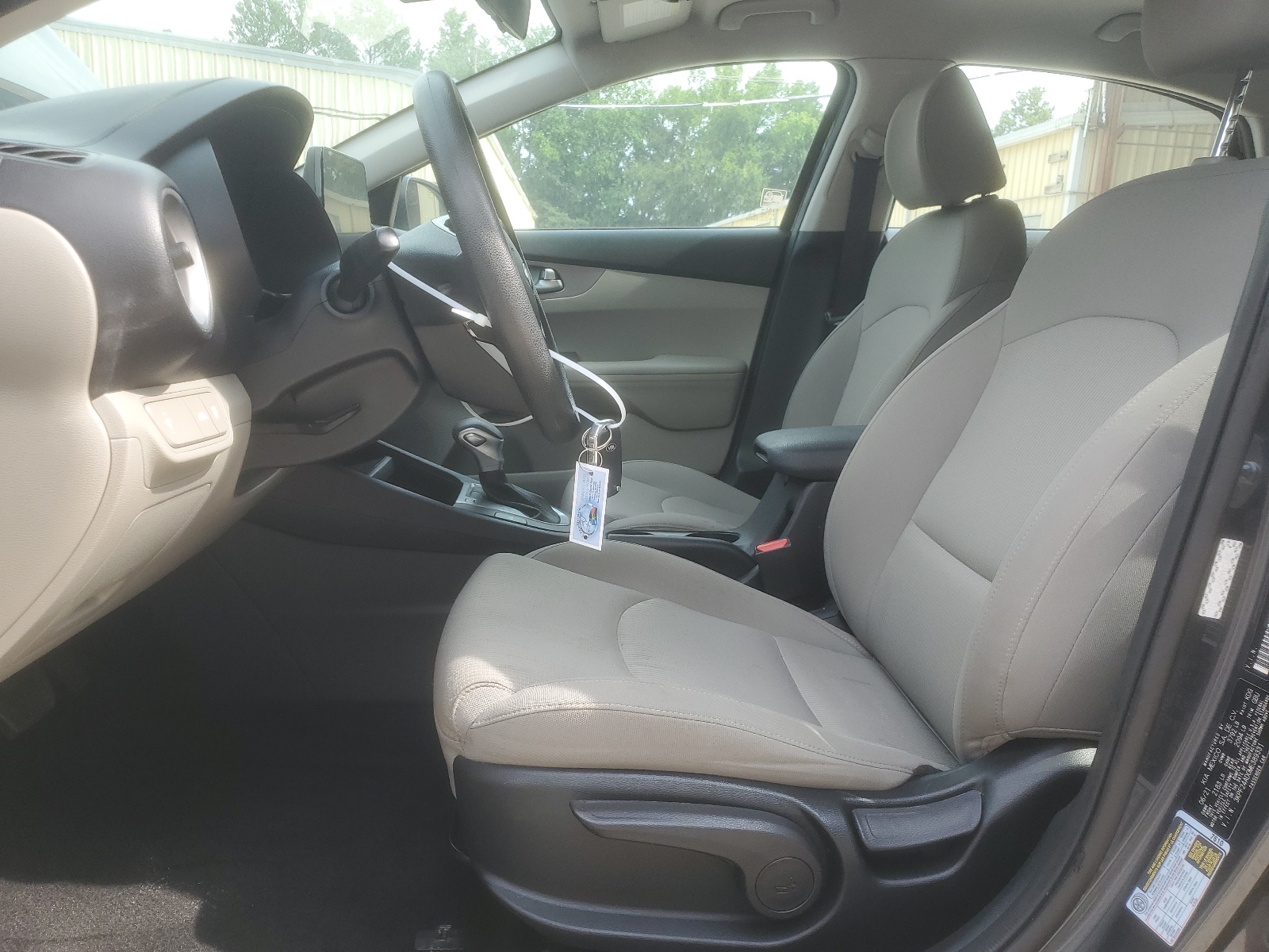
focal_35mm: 26
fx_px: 953
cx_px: 634
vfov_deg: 53.1
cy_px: 476
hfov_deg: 67.3
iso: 50
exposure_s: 1/556
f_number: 1.5
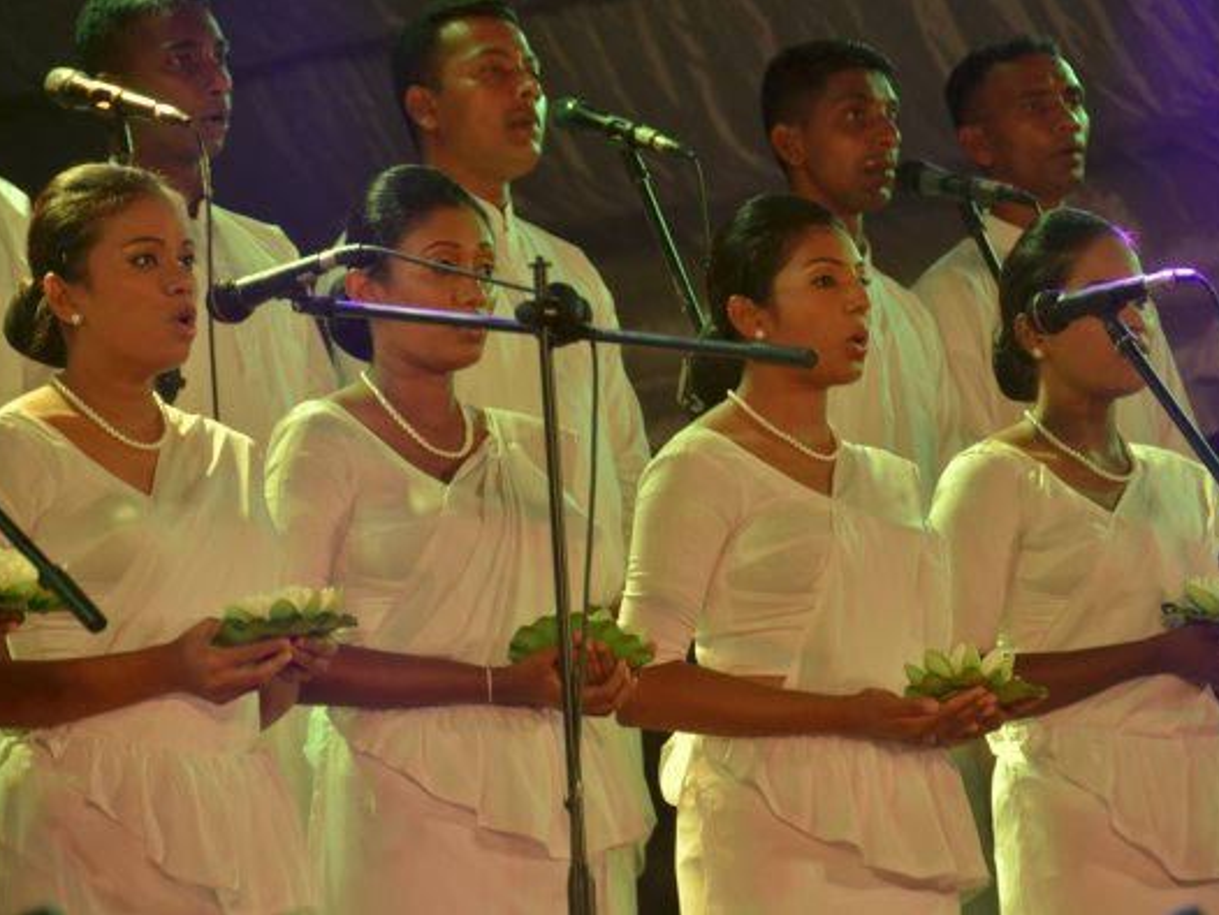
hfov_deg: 6.0
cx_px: 670
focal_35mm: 328
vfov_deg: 4.5
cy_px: 458
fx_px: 11556
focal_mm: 200
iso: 320
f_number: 5.6
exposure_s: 1/80
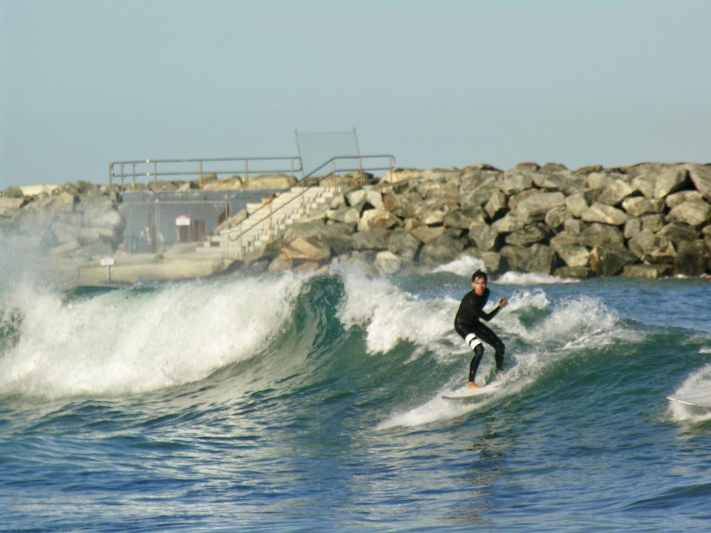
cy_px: 266
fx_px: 7189
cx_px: 356
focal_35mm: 350
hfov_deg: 5.7
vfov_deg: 4.2
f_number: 6.6
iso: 50
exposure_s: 1/285
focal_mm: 89
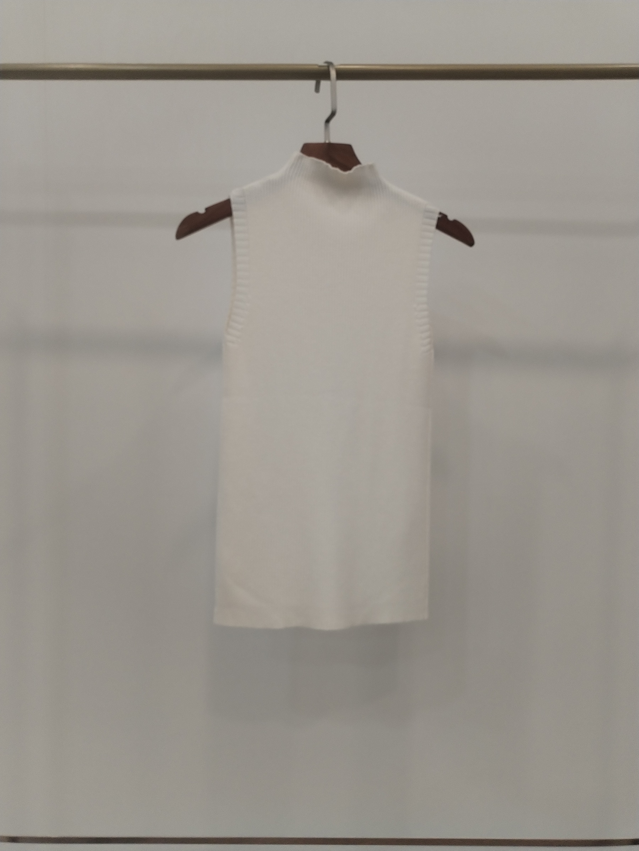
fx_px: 714
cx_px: 320
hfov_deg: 48.2
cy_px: 426
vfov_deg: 61.7
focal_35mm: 29
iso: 257
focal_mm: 4.75
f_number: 1.8
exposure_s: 1/120
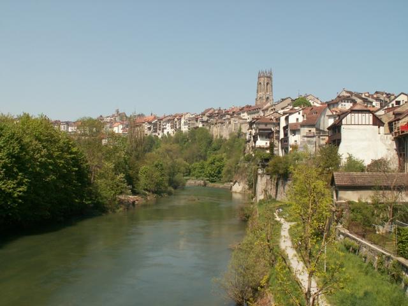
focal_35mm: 35
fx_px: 413
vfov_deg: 40.7
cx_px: 204
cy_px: 153
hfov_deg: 52.6
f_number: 6.3
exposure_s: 1/200
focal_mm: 5.86
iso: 50
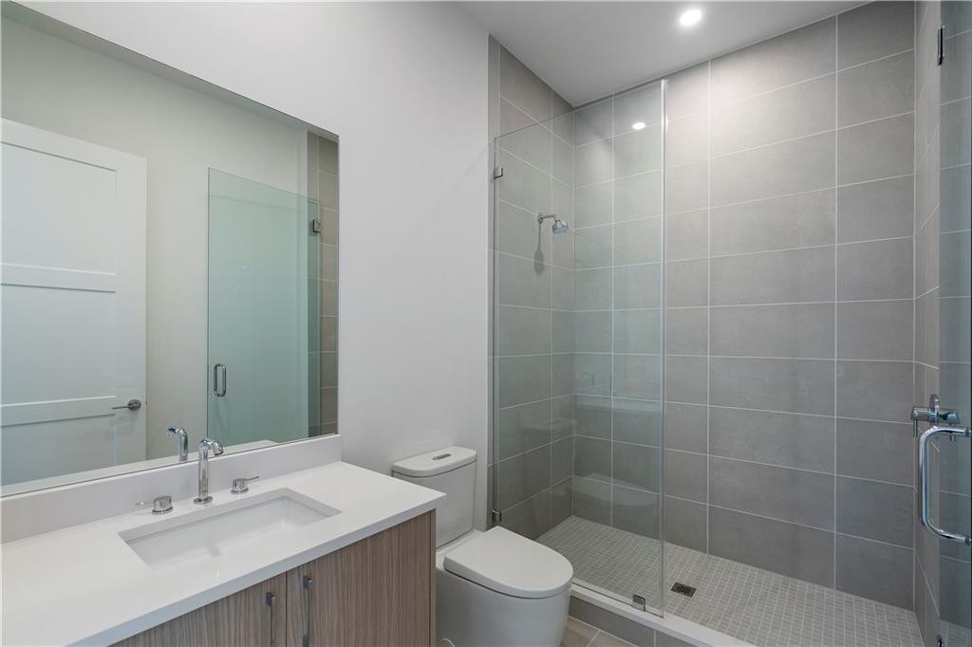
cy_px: 324
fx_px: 432
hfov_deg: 96.8
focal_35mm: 16
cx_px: 486
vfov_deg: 73.7
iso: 640
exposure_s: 1/30
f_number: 8
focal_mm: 16
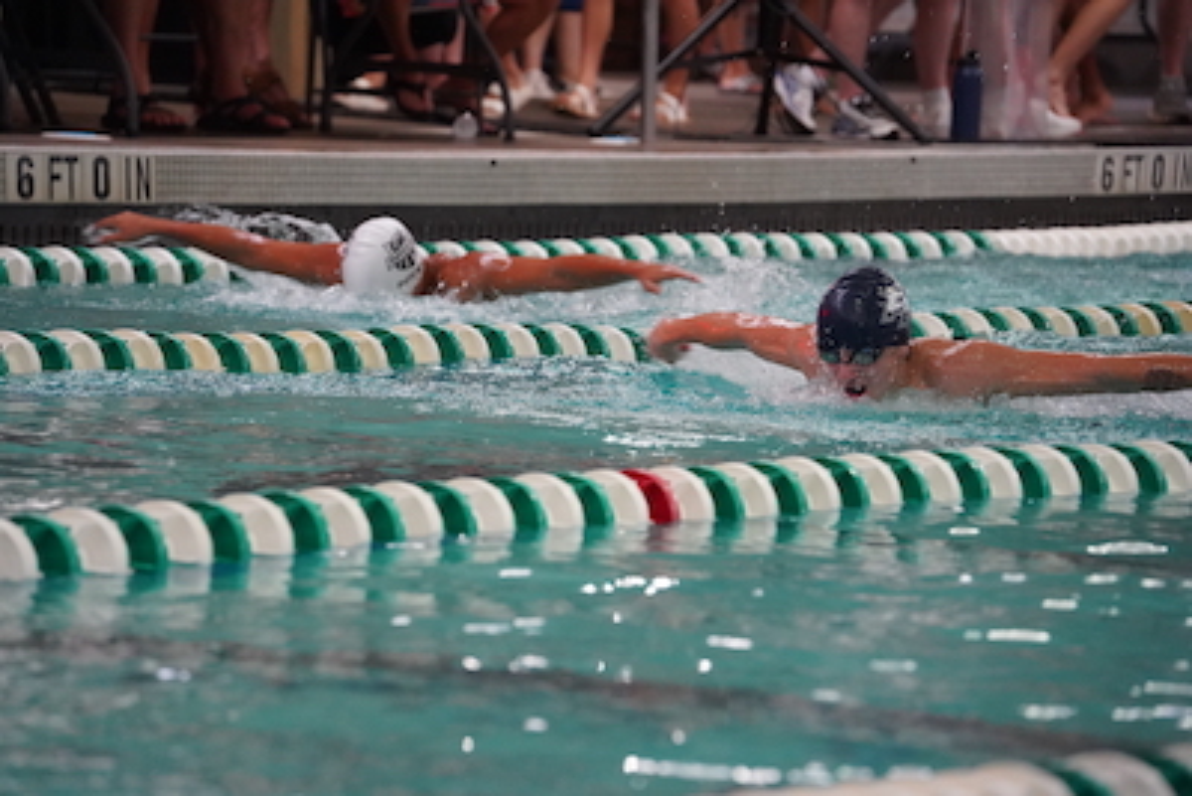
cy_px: 398
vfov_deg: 5.4
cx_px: 596
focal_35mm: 255
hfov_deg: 8.1
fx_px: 8446
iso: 10000
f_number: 6.3
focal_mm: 255
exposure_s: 1/320
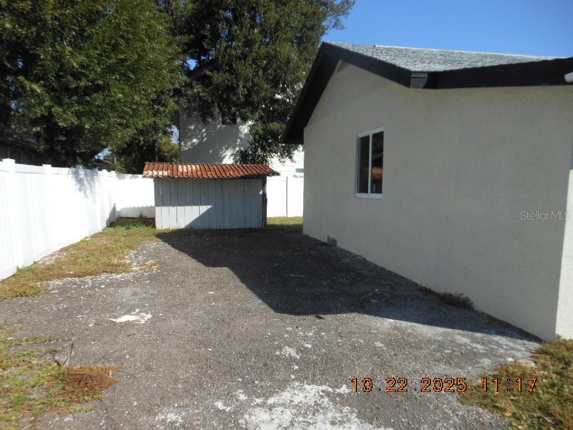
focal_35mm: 25
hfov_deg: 69.4
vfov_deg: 54.9
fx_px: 414
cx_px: 286
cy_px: 215
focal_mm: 4.5
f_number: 3.2
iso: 80
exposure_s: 1/1000
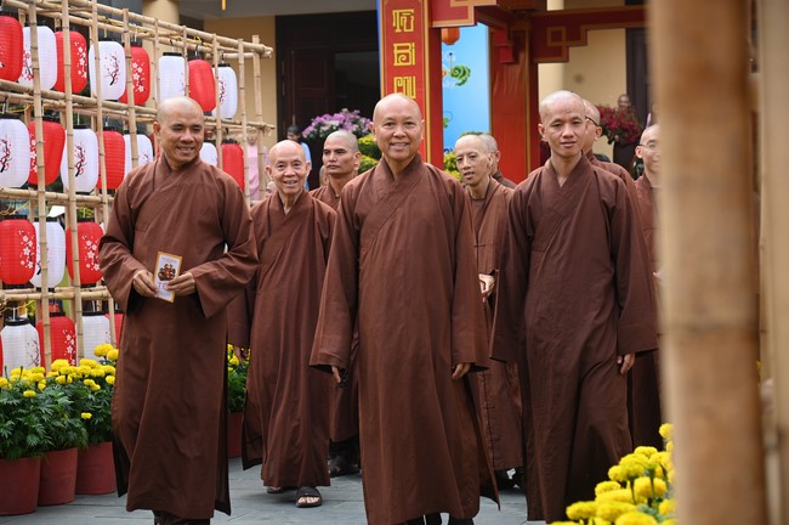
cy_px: 262
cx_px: 394
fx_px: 1795
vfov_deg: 16.6
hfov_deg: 24.8
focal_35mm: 82
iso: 500
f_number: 5.6
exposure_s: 1/200
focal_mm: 82
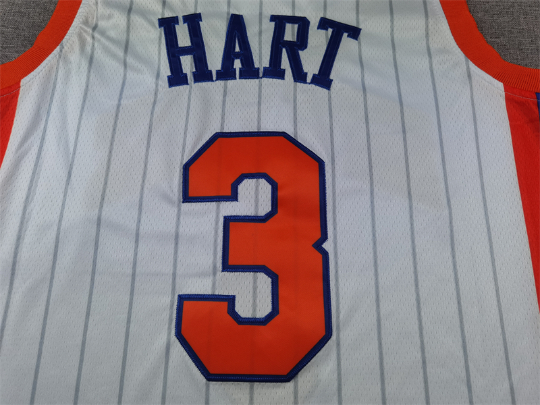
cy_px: 202
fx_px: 421
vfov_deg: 51.4
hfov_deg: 65.3
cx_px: 270
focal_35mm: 27
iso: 125
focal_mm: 6.71
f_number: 1.9
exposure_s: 1/900
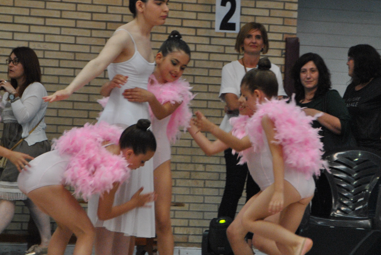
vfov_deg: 4.3
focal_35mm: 318
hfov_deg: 6.5
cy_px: 111
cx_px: 233
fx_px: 3370
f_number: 5.6
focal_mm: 122
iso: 800
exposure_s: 1/125
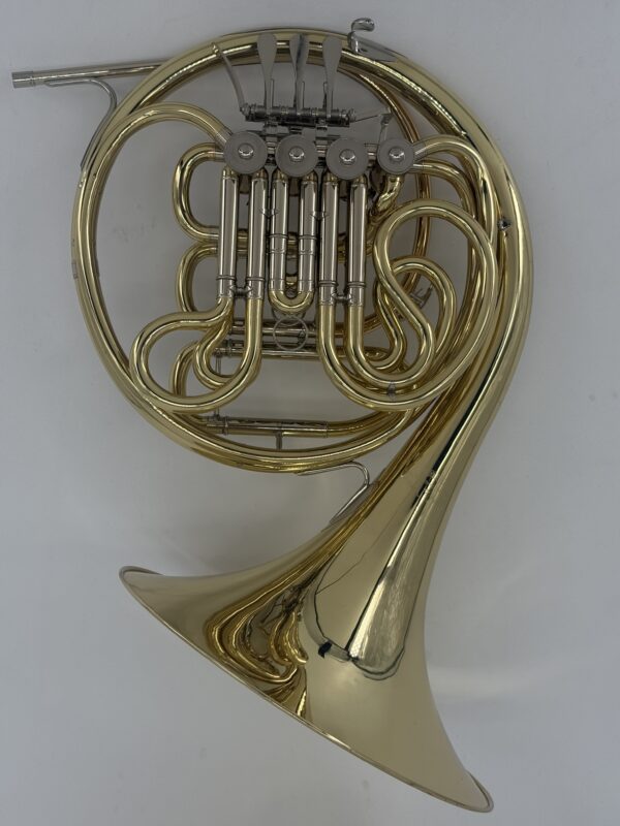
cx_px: 310
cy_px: 413
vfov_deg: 39.7
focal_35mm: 48
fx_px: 1146
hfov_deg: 30.3
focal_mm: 6.76
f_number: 1.78
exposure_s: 1/2667
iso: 100
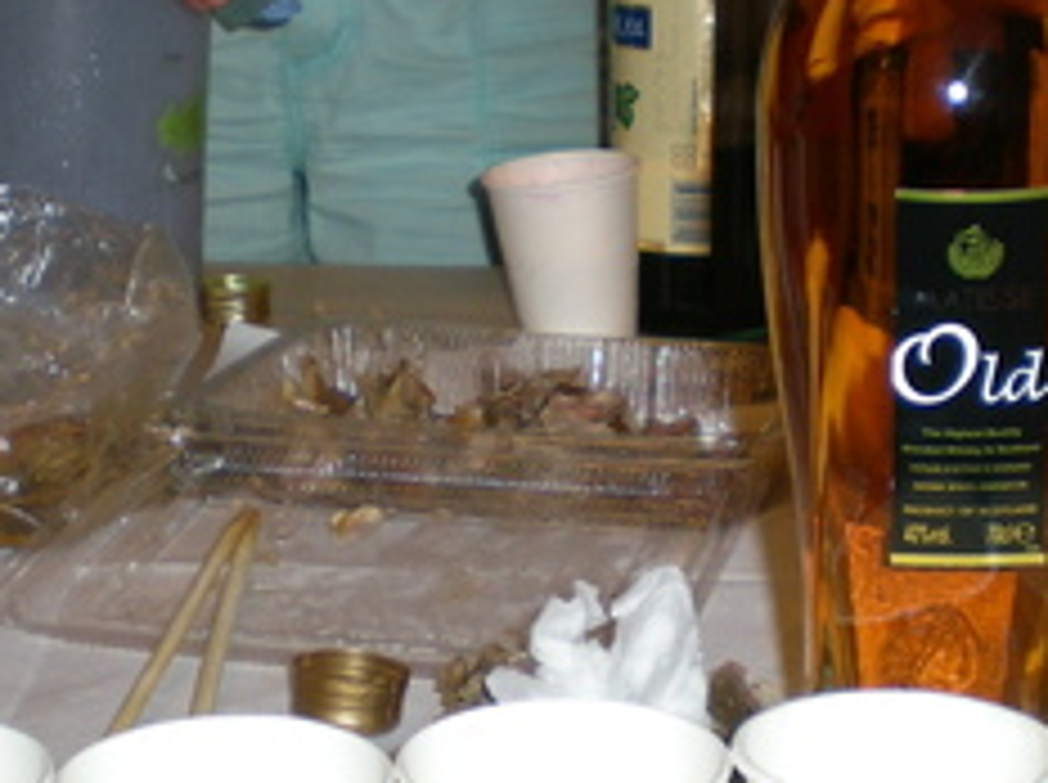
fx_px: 2962
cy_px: 207
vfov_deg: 15.0
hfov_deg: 20.0
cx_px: 643
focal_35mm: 98
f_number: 3.1
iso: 50
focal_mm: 6.3
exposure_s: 1/60
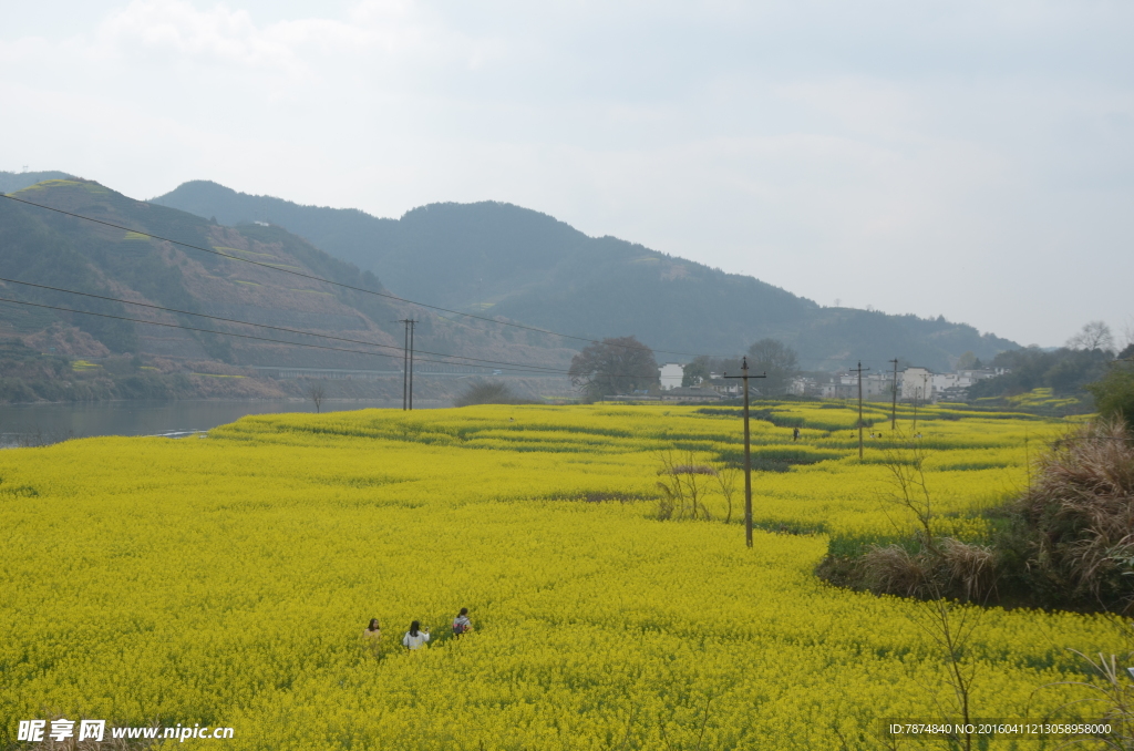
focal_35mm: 60
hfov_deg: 33.5
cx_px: 567
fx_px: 1886
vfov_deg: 22.5
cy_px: 376
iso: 160
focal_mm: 40
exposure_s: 1/350
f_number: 9.5
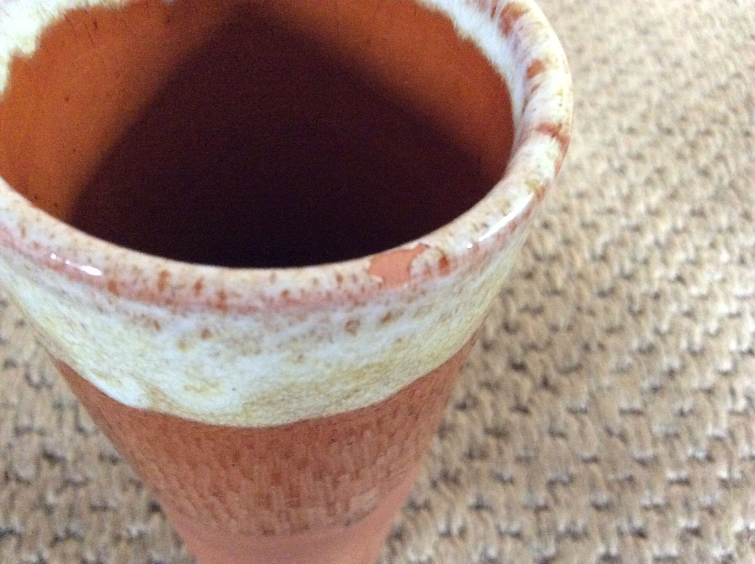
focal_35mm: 32
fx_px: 697
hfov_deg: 56.9
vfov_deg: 44.1
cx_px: 378
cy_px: 282
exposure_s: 1/17
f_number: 2.4
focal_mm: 3.3
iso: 500
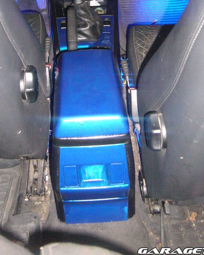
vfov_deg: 35.9
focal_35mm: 51
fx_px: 385
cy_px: 67
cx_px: 97
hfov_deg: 29.7
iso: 400
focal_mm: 5.8
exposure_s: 1/60
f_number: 2.8
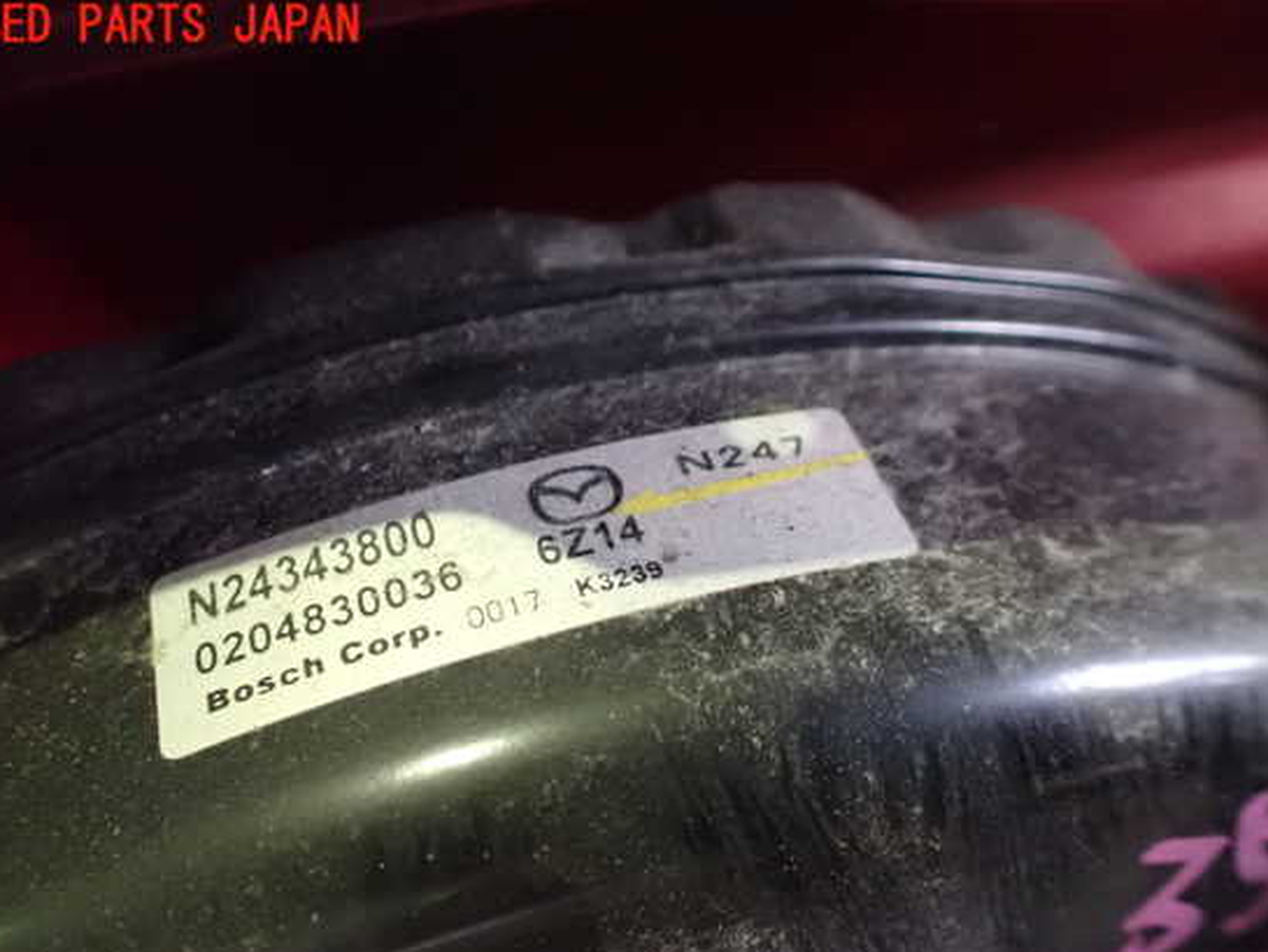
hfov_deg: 55.3
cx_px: 635
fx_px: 1209
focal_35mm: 33
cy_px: 521
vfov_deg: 42.9
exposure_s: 1/25
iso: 1600
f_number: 2.3
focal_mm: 5.4
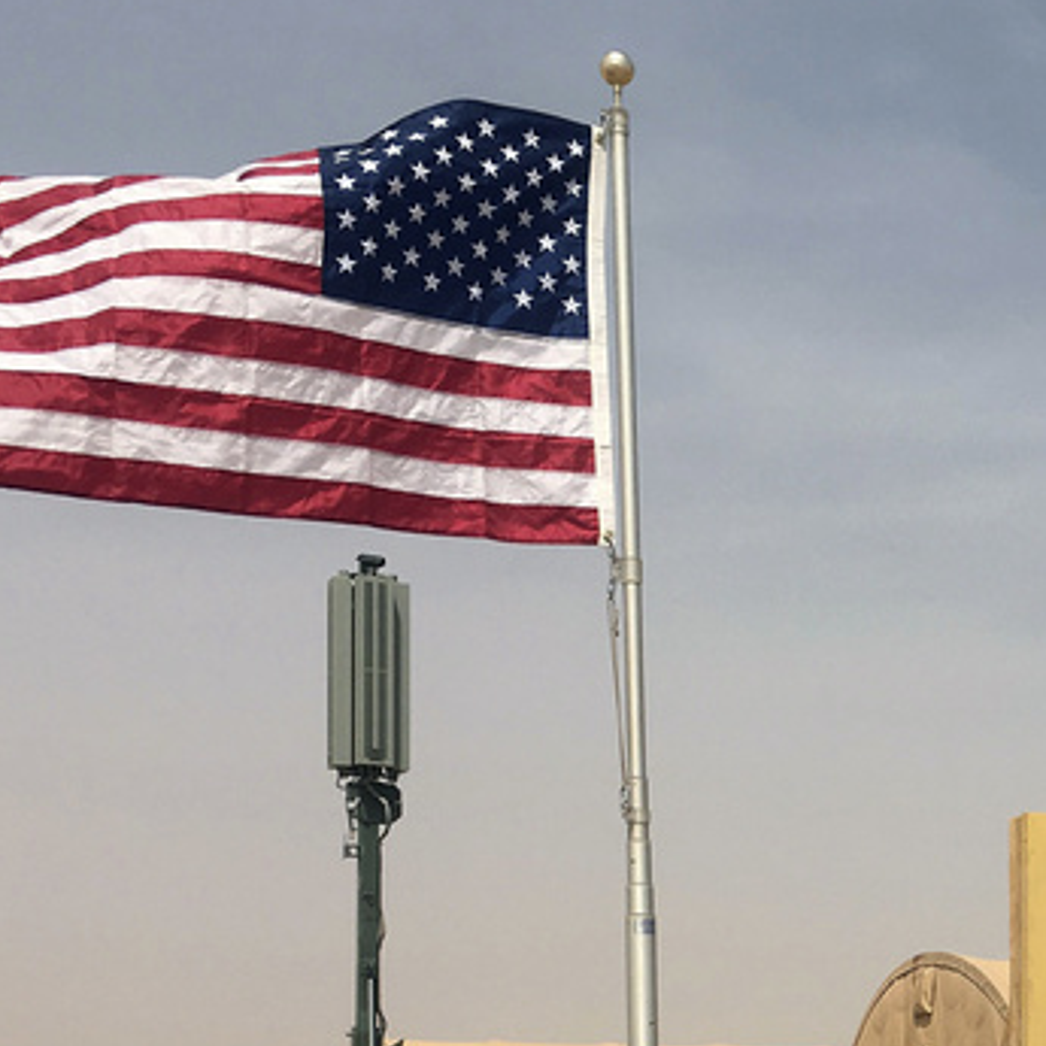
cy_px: 1098
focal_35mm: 76
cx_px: 1225
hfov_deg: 21.3
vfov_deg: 21.8
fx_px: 2598
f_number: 2.2
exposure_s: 1/2481
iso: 25
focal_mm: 4.15
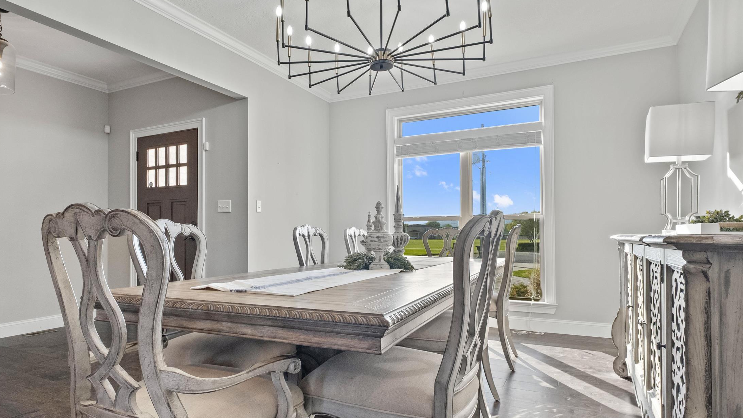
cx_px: 326
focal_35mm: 22
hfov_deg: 80.8
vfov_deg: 51.3
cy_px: 235
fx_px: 433
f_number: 8
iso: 800
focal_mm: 10
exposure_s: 1/10
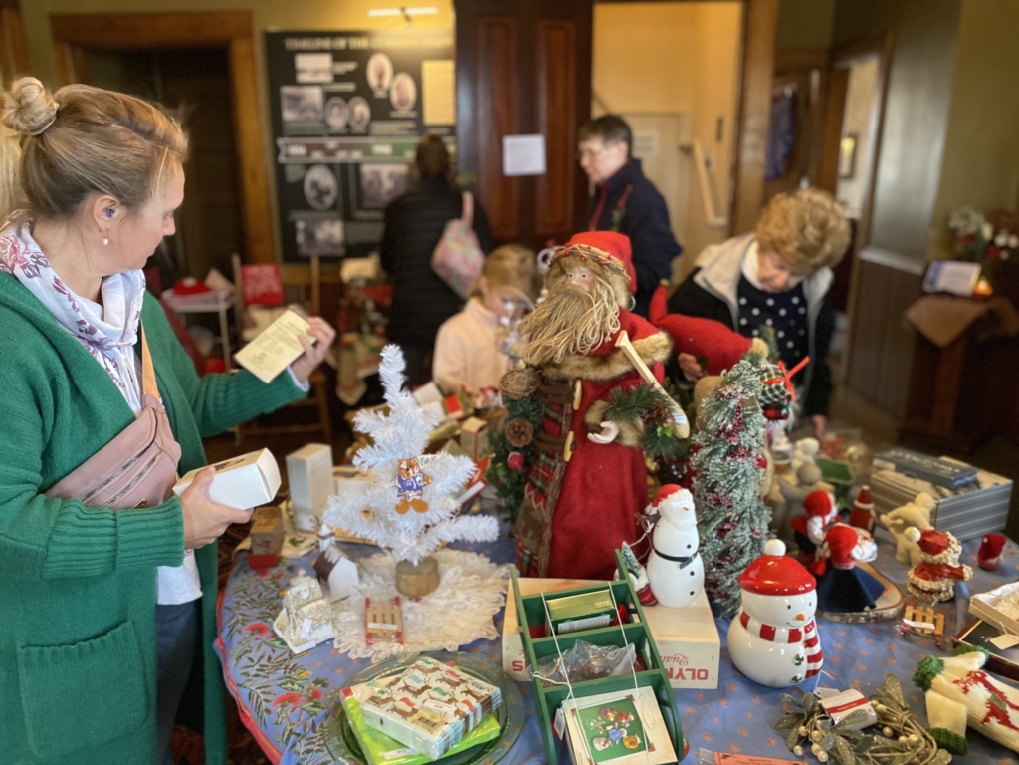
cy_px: 382
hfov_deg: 67.3
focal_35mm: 26
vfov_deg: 53.1
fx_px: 765
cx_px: 510
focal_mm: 4.25
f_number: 1.8
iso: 500
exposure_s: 1/40
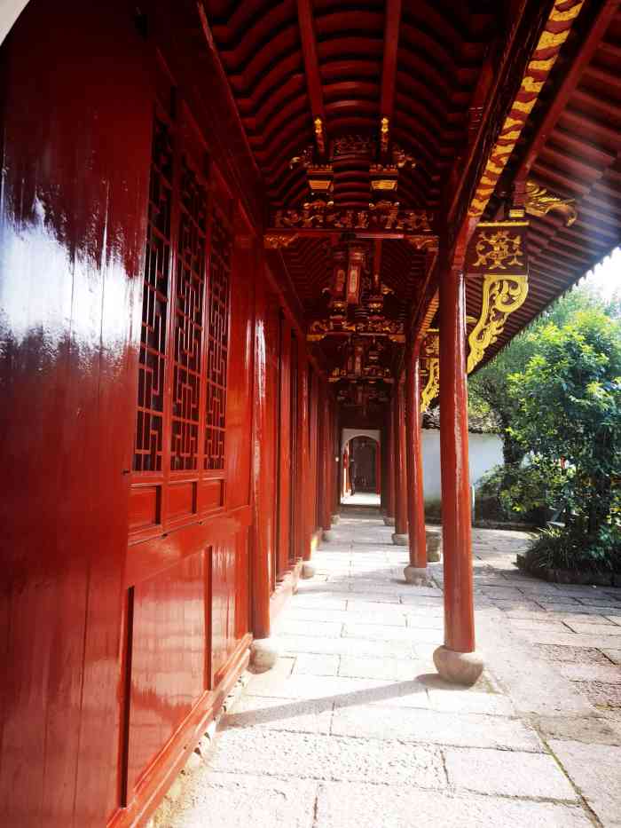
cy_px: 414
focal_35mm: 27
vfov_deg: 65.3
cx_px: 310
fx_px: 646
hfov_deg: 51.4
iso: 50
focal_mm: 6.71
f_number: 1.9
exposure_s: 1/435
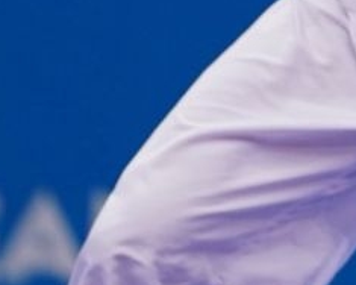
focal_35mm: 1396
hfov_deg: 1.4
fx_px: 14709
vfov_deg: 1.1
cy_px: -434
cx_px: 764
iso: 1000
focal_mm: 194
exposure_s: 1/1000
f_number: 2.8
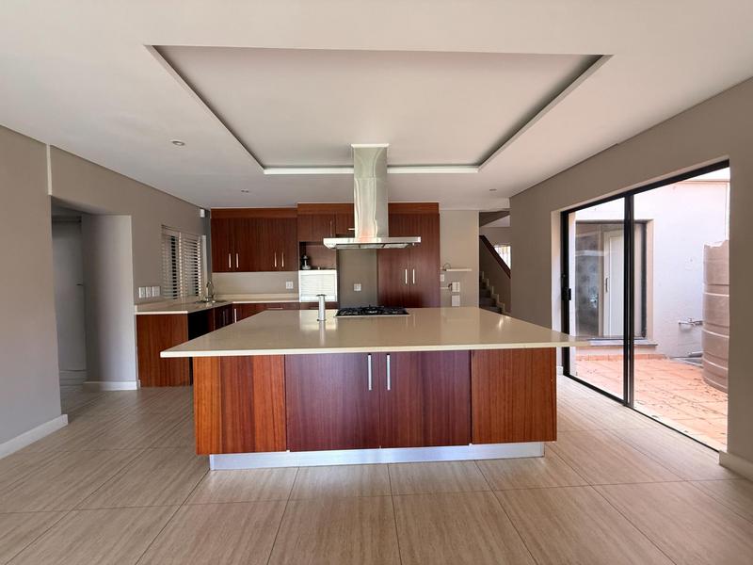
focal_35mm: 14
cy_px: 282
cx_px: 376
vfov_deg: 85.7
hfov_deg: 102.1
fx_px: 305
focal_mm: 2.22
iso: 250
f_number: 2.2
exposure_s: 1/99
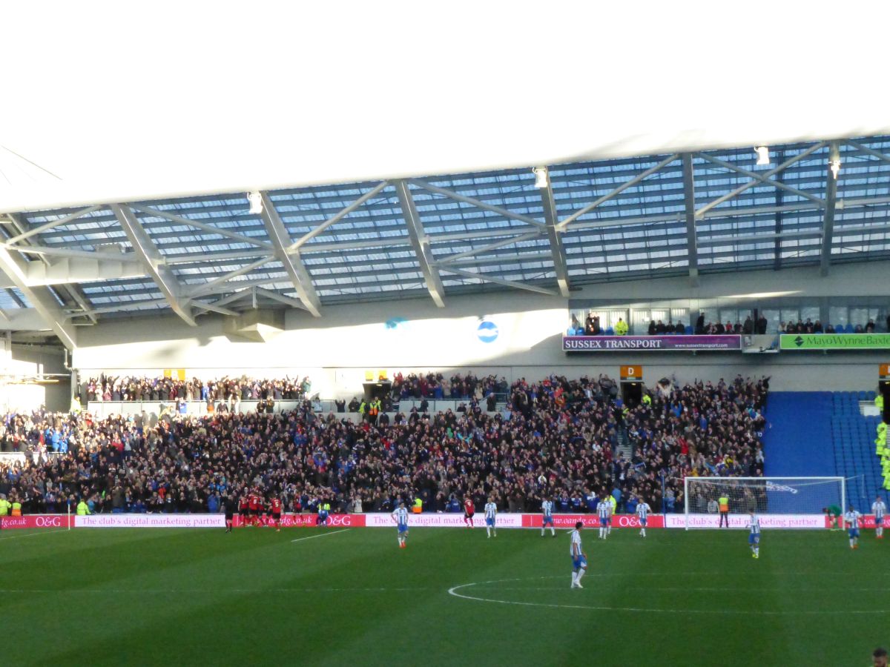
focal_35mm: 102
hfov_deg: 19.3
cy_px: 334
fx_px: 2622
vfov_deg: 14.5
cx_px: 445
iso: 1600
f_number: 5.3
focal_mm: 18.2
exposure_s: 1/2000
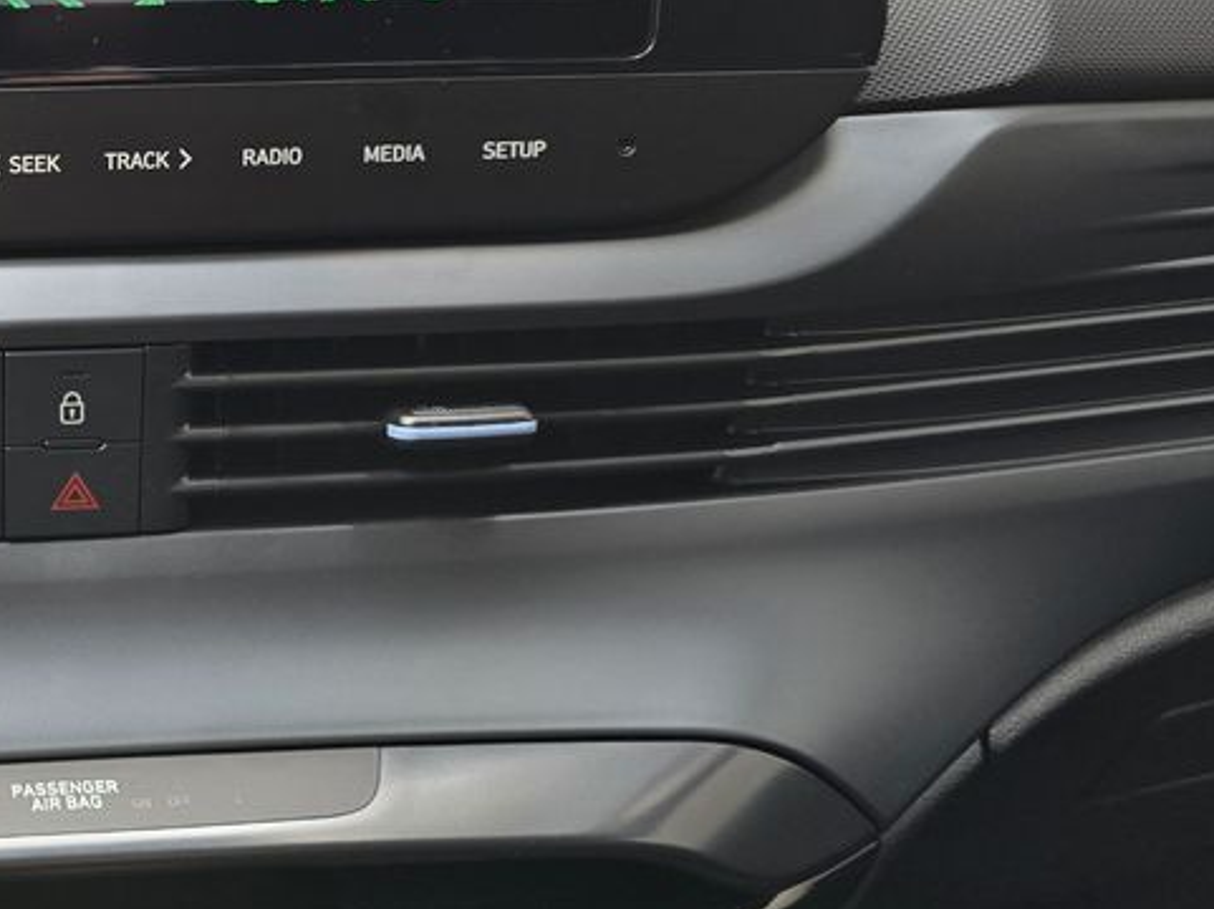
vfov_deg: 29.6
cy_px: 356
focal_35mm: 49
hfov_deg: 34.4
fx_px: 1717
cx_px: -71
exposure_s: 1/100
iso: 125
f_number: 1.7
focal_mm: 6.3
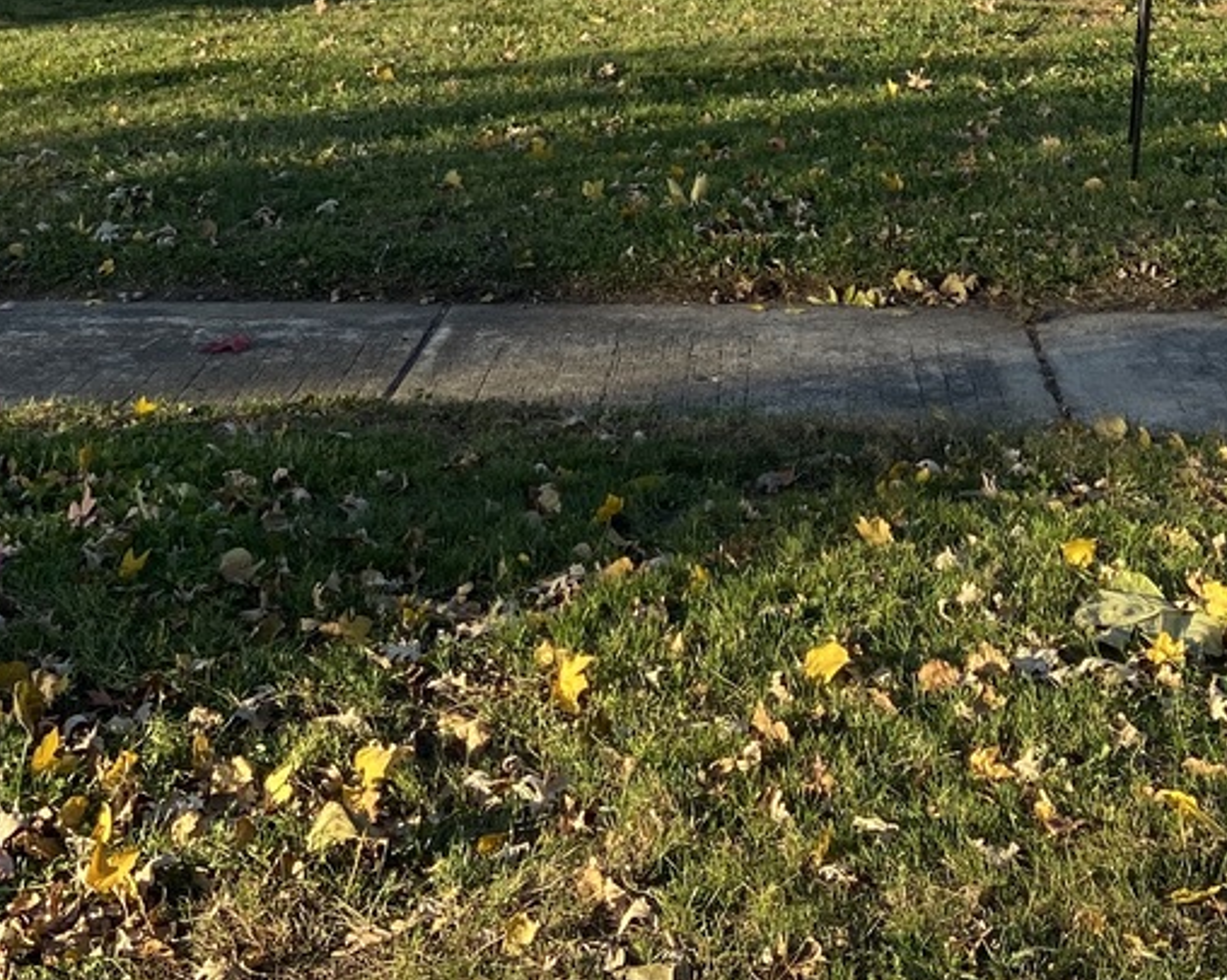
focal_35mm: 72
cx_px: 737
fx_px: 2614
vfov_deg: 19.5
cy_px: -314
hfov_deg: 26.4
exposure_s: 1/1287
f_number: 1.8
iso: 32
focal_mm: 4.25
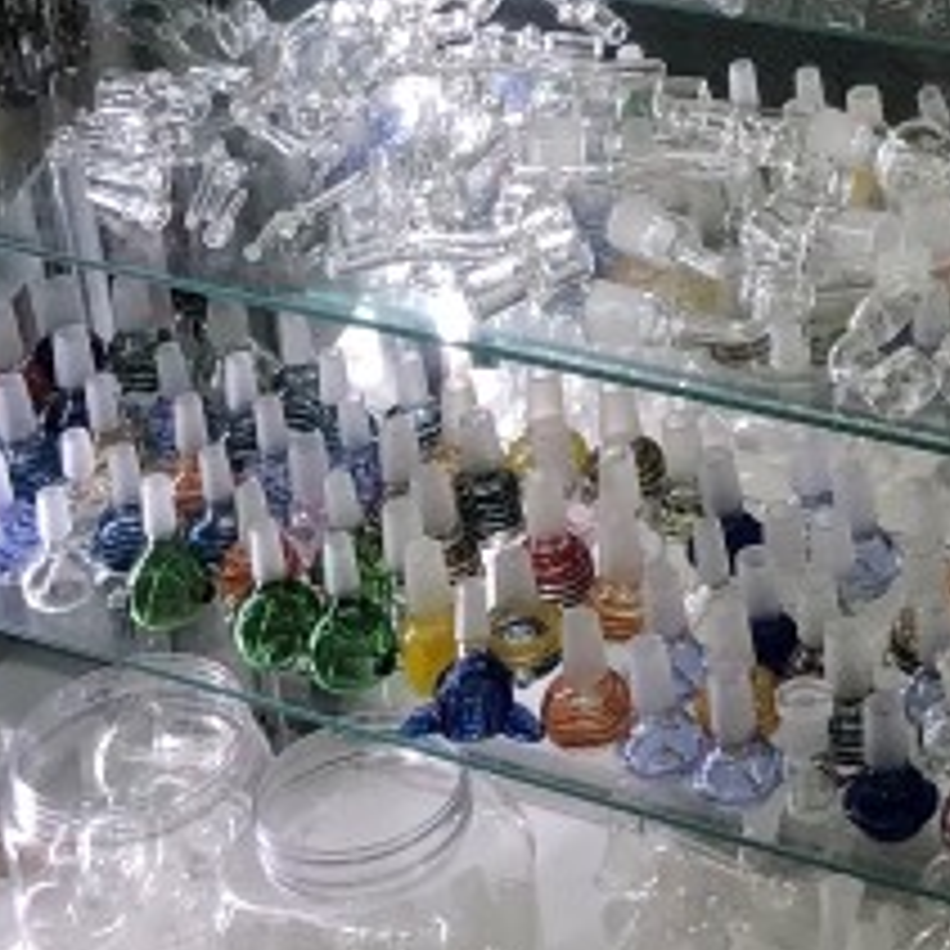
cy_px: -752
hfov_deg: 14.3
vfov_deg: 13.1
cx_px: 923
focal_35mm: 120
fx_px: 3726
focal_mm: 4
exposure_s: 1/120
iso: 64
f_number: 1.8
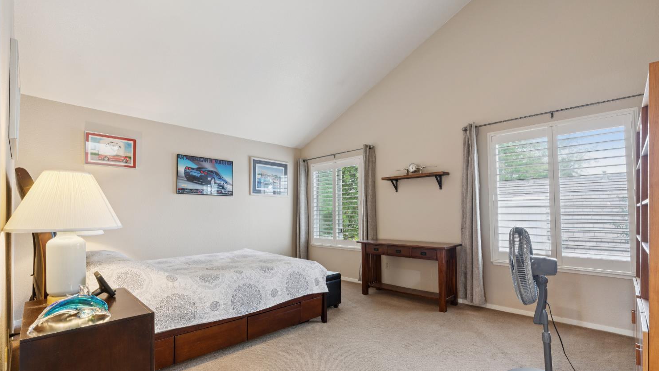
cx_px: 326
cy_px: 208
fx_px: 297
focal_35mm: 17
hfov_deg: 95.9
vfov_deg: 63.7
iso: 320
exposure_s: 1/2.5
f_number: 11
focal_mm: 16
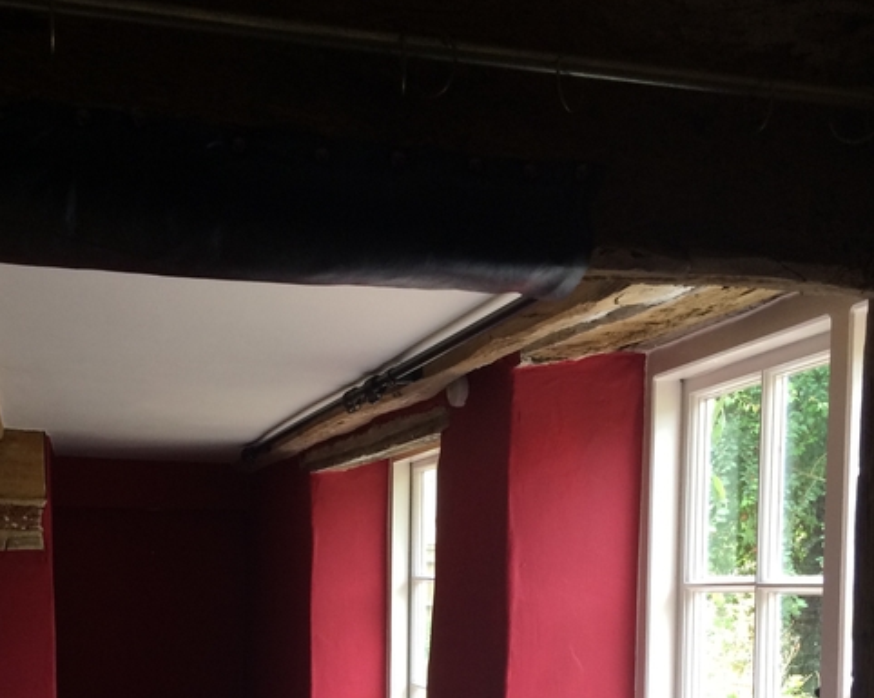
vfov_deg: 30.4
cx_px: 366
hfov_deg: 39.5
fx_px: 1215
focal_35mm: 47
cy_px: 654
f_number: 2.2
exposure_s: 1/30
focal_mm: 4.15
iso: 80
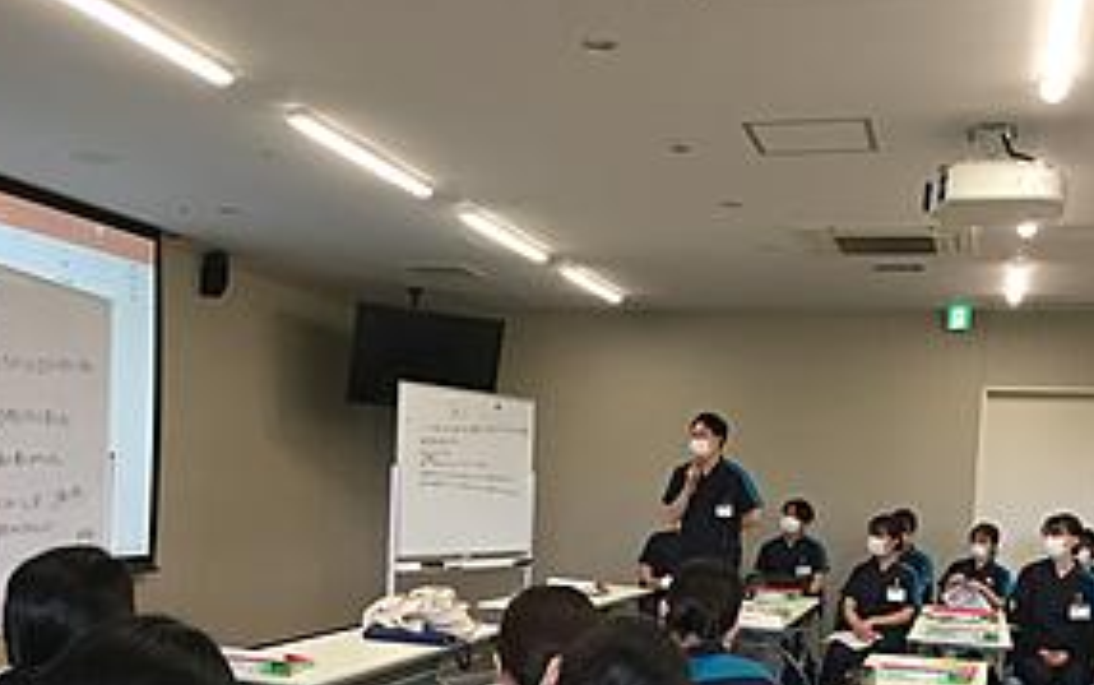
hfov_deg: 46.2
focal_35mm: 43
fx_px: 1283
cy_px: 555
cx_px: 589
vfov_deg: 29.2
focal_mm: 4.15
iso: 50
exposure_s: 1/33
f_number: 2.2
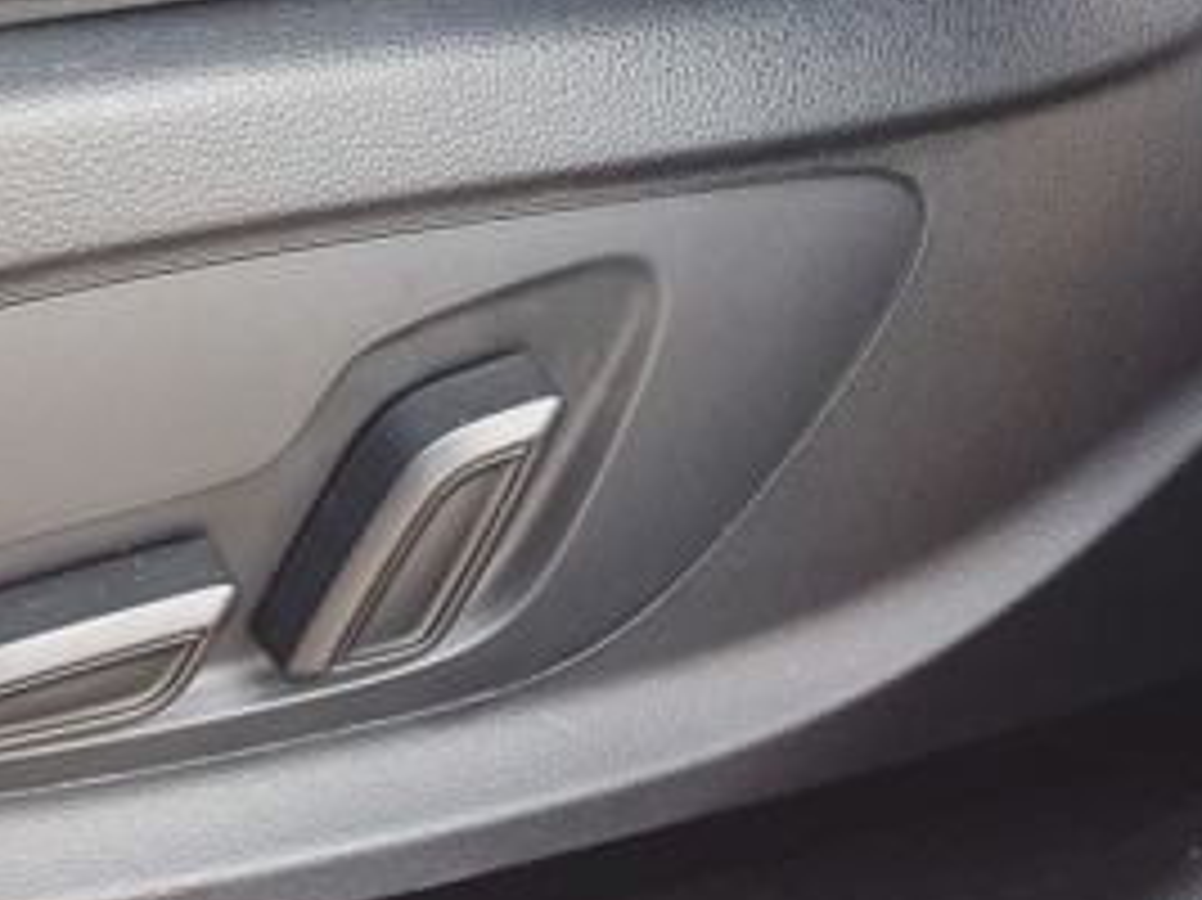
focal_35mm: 78
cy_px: 338
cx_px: -9
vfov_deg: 18.9
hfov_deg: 23.9
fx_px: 2707
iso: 250
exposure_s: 1/100
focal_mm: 4.32
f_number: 2.4
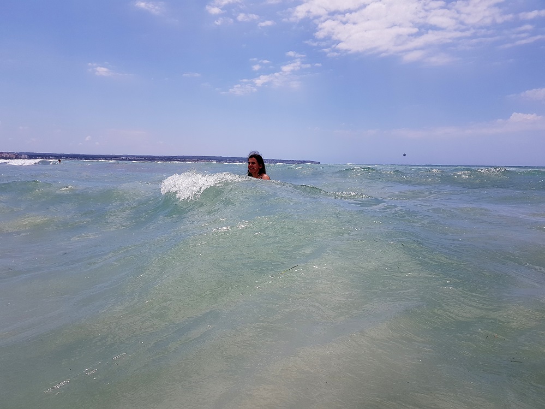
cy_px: 204
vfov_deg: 53.1
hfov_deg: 67.3
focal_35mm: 26
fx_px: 409
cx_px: 272
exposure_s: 1/3472
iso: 50
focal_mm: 4.2
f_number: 1.7
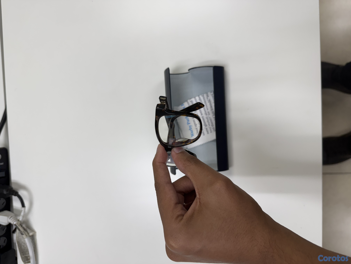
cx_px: 176
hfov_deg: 71.6
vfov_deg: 56.8
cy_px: 132
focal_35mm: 24
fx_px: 243
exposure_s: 1/120
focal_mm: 6.76
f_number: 1.78
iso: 100
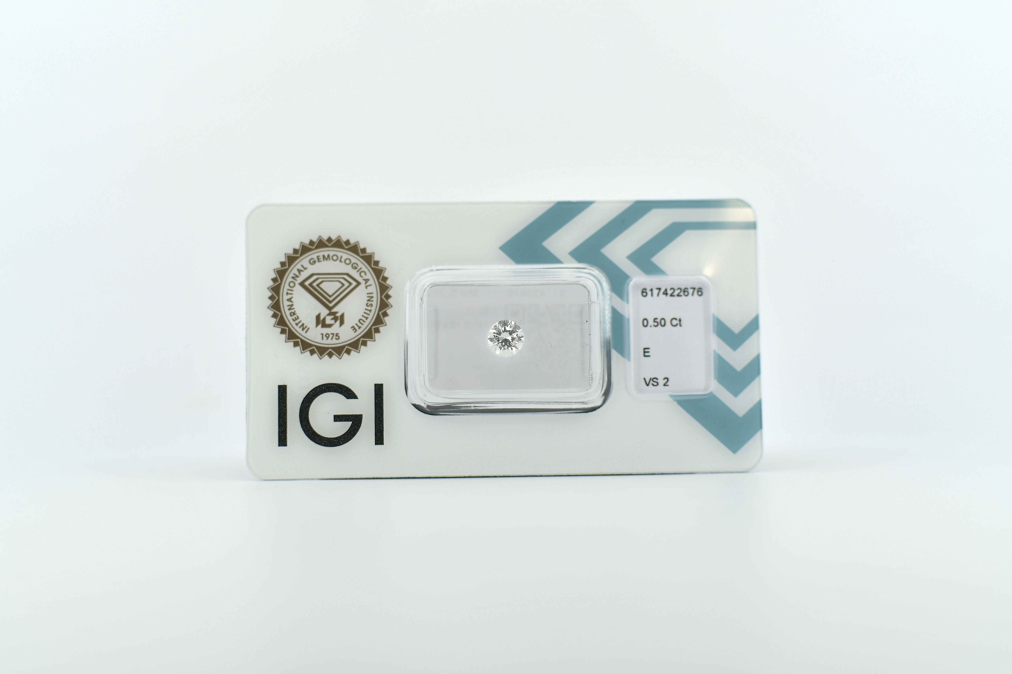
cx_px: 506
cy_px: 337
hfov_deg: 38.2
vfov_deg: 26.0
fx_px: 1462
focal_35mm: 52
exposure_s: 1/320
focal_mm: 35
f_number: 3.2
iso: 63
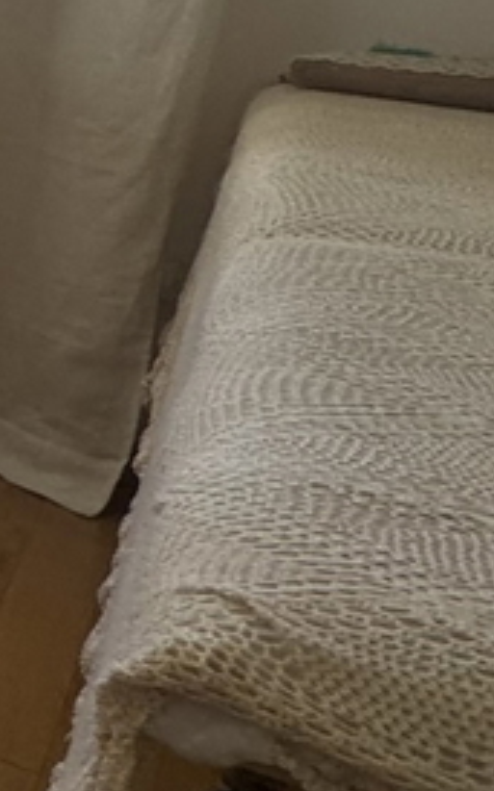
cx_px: -1205
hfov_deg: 9.8
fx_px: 1402
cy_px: 159
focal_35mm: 65
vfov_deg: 30.8
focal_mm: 2.22
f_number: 2.2
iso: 40
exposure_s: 1/141
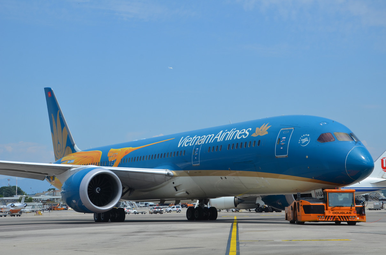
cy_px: 128
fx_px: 931
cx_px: 193
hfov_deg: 23.4
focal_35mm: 87
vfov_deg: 15.6
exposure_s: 1/400
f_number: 10
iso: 160
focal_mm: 58
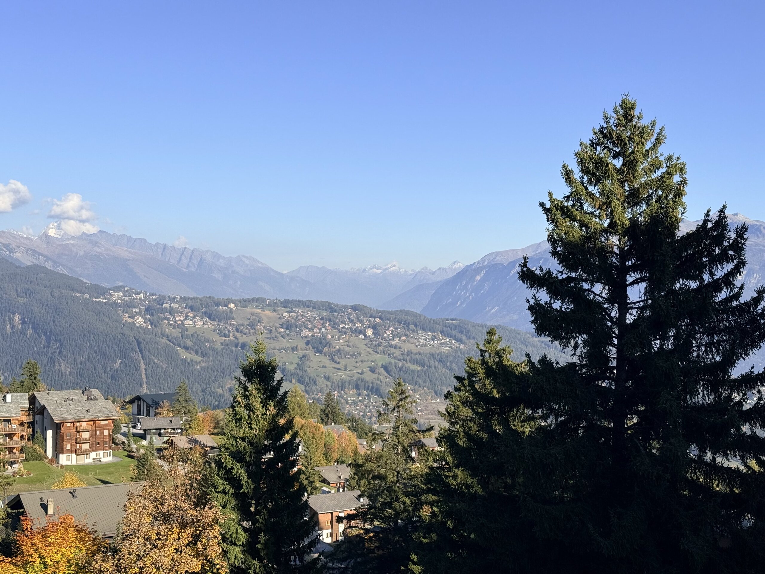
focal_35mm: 48
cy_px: 287
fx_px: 1061
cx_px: 382
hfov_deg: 39.7
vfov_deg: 30.3
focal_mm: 6.76
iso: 64
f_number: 1.78
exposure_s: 1/5208
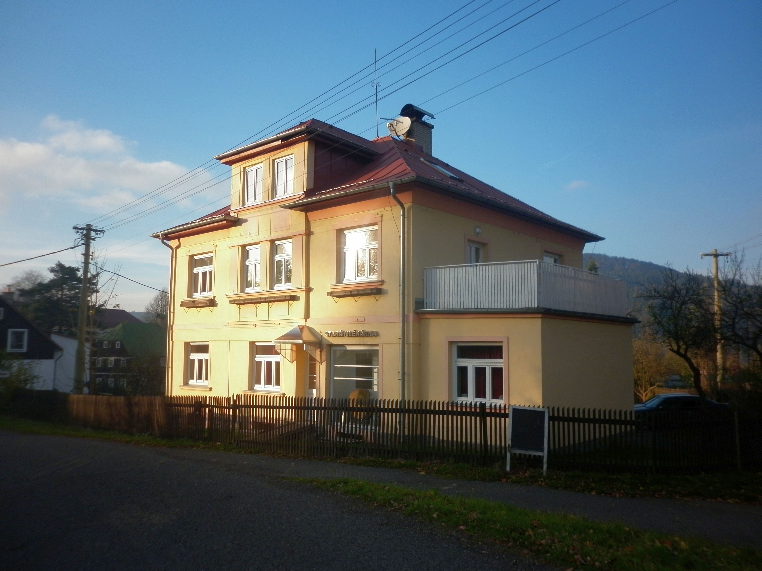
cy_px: 286
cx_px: 381
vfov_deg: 49.7
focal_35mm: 28
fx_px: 616
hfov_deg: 63.4
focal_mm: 5
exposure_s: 1/640
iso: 80
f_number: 2.8
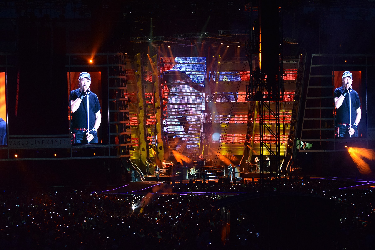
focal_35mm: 128
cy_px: 125
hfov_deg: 16.1
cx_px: 188
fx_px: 1328
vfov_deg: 10.8
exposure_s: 1/60
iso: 1800
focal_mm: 85
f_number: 4.5
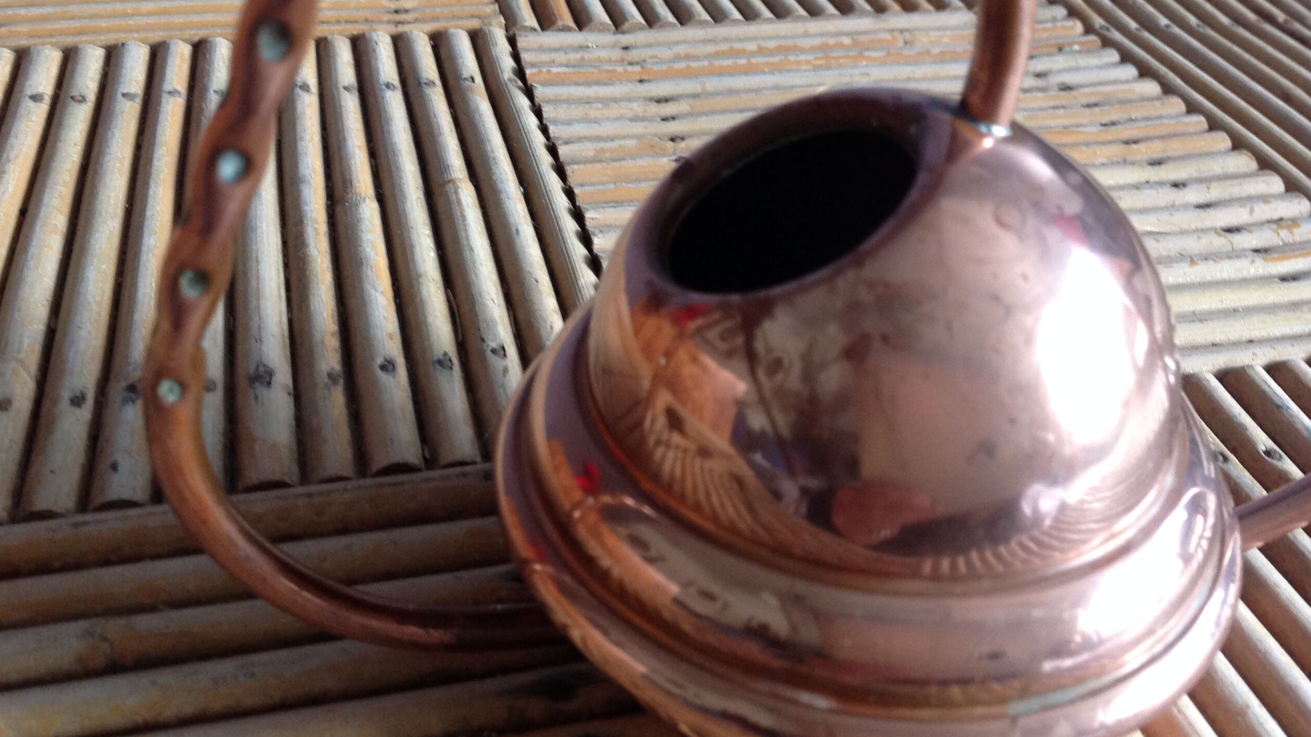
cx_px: 652
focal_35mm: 39
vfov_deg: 30.4
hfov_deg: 51.6
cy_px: 304
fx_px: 1356
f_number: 2.4
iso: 160
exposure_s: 1/15
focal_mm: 4.28
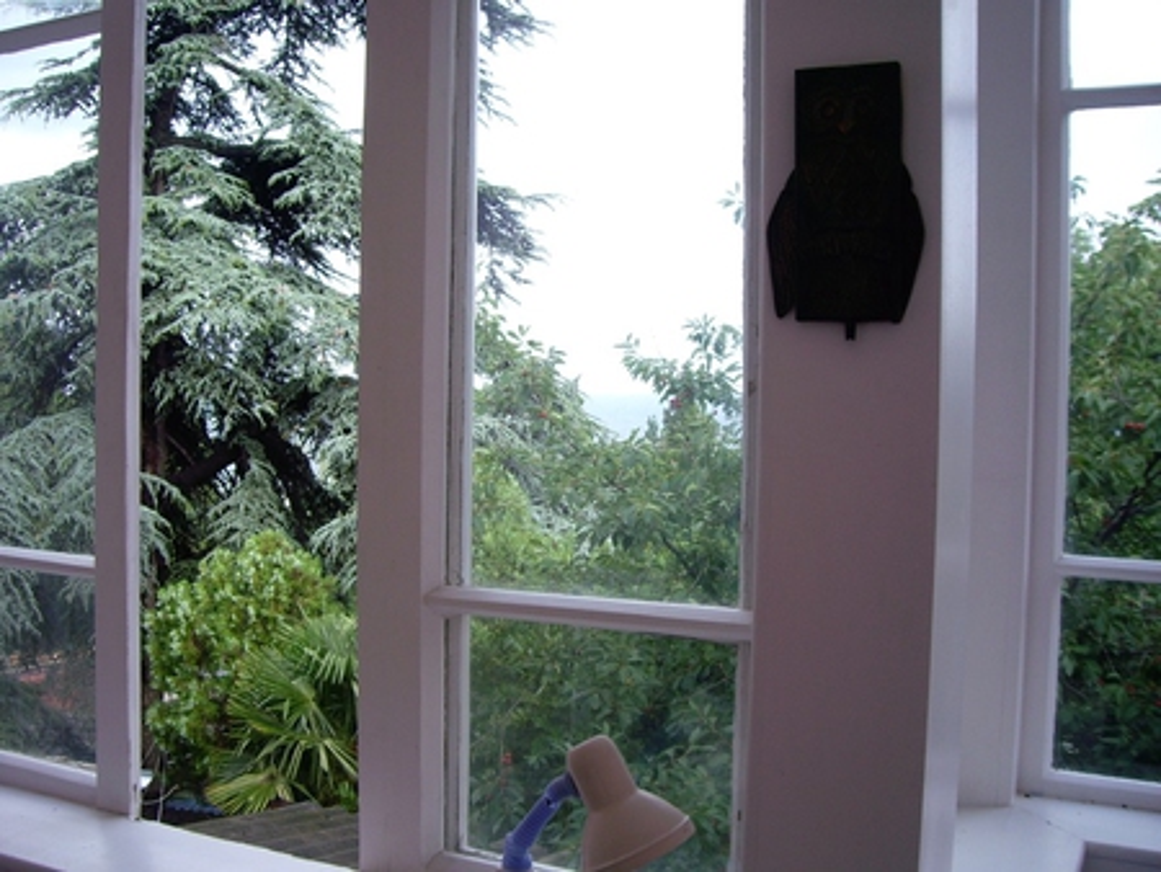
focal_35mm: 38
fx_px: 1275
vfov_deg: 37.8
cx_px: 580
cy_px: 436
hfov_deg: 49.0
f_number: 4.3
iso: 64
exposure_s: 1/125
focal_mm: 6.2
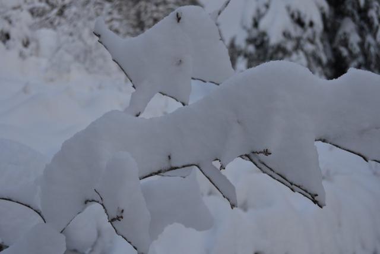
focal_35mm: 51
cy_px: 127
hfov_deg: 38.9
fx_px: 538
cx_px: 190
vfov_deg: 26.5
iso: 100
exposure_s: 1/160
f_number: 6.3
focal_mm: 34
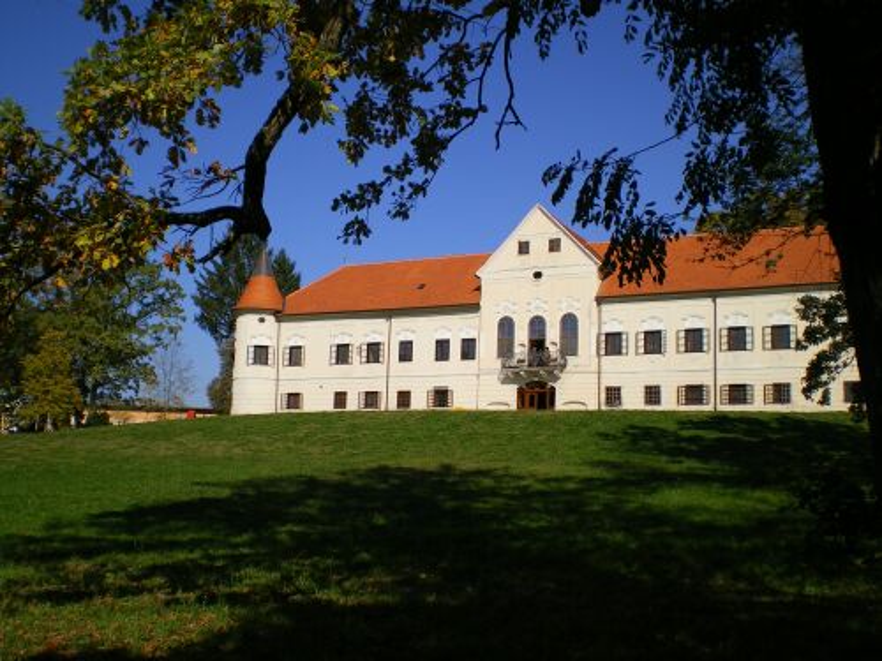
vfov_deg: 37.7
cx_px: 441
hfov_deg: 49.0
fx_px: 968
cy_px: 330
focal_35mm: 38
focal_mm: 6.3
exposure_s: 1/640
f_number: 4.6
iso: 64
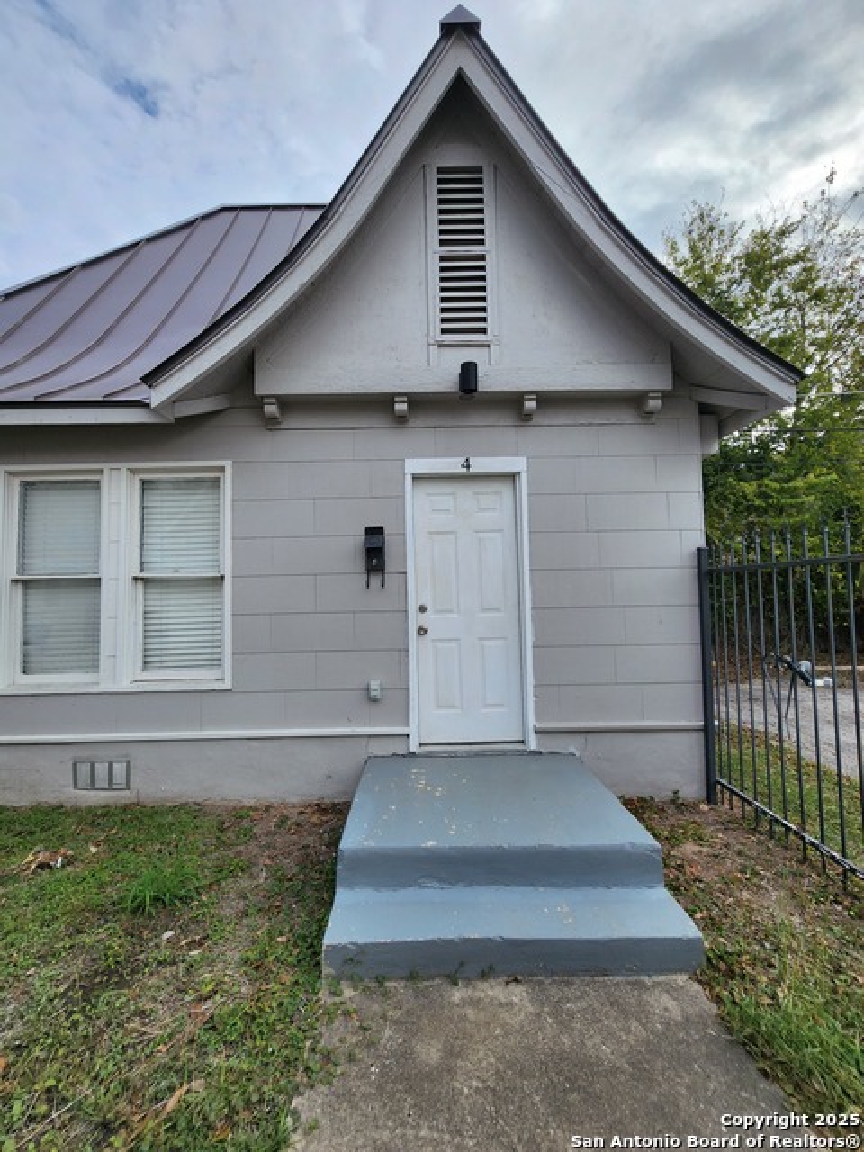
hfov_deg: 89.9
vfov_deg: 106.2
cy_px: 576
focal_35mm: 13
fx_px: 433
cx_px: 432
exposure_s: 1/1090
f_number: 2.2
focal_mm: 2.2
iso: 50
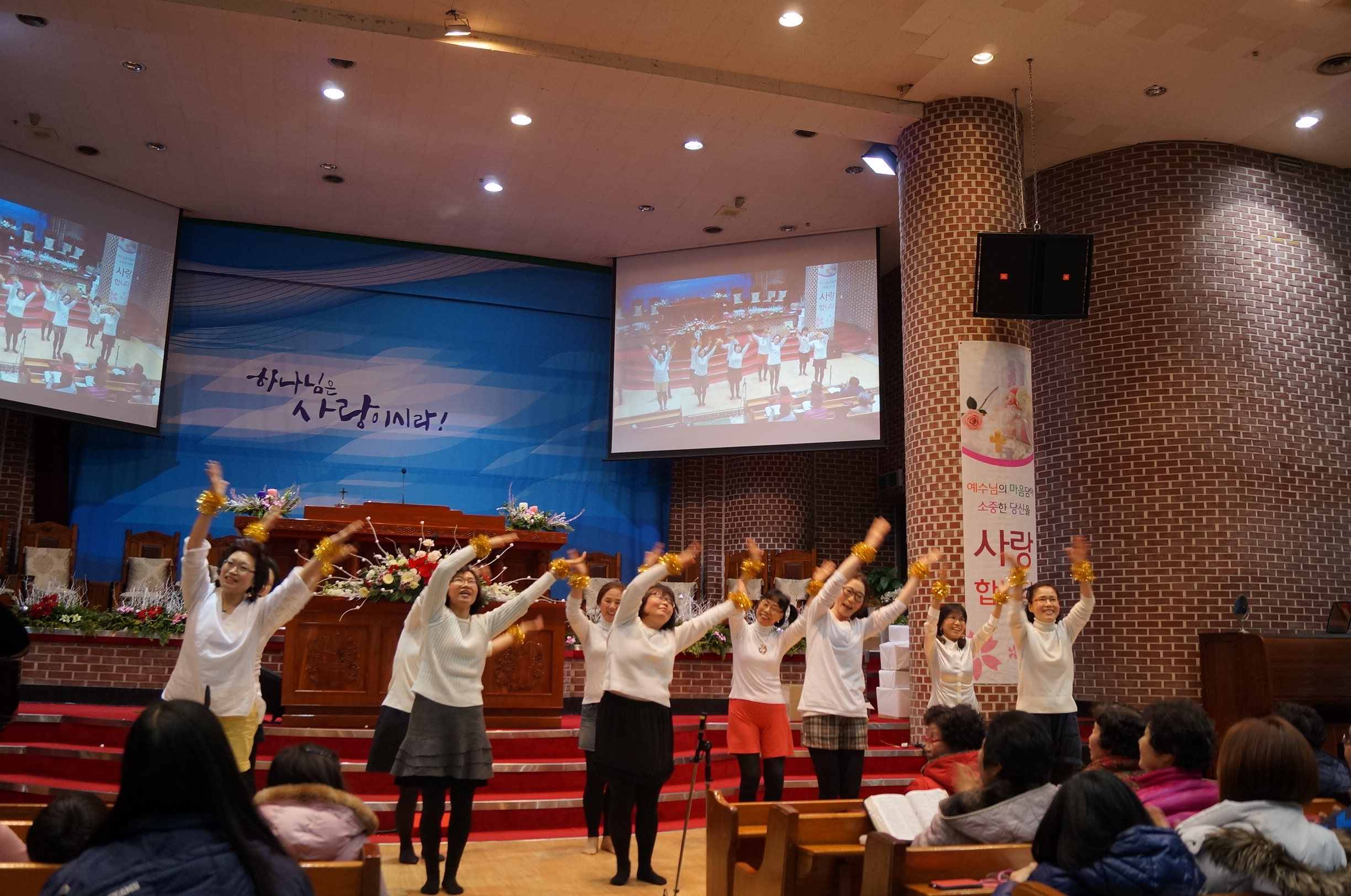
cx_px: 676
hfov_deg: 62.0
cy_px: 448
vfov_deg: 43.5
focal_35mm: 30
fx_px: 1124
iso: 500
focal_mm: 20
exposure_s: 1/60
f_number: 4
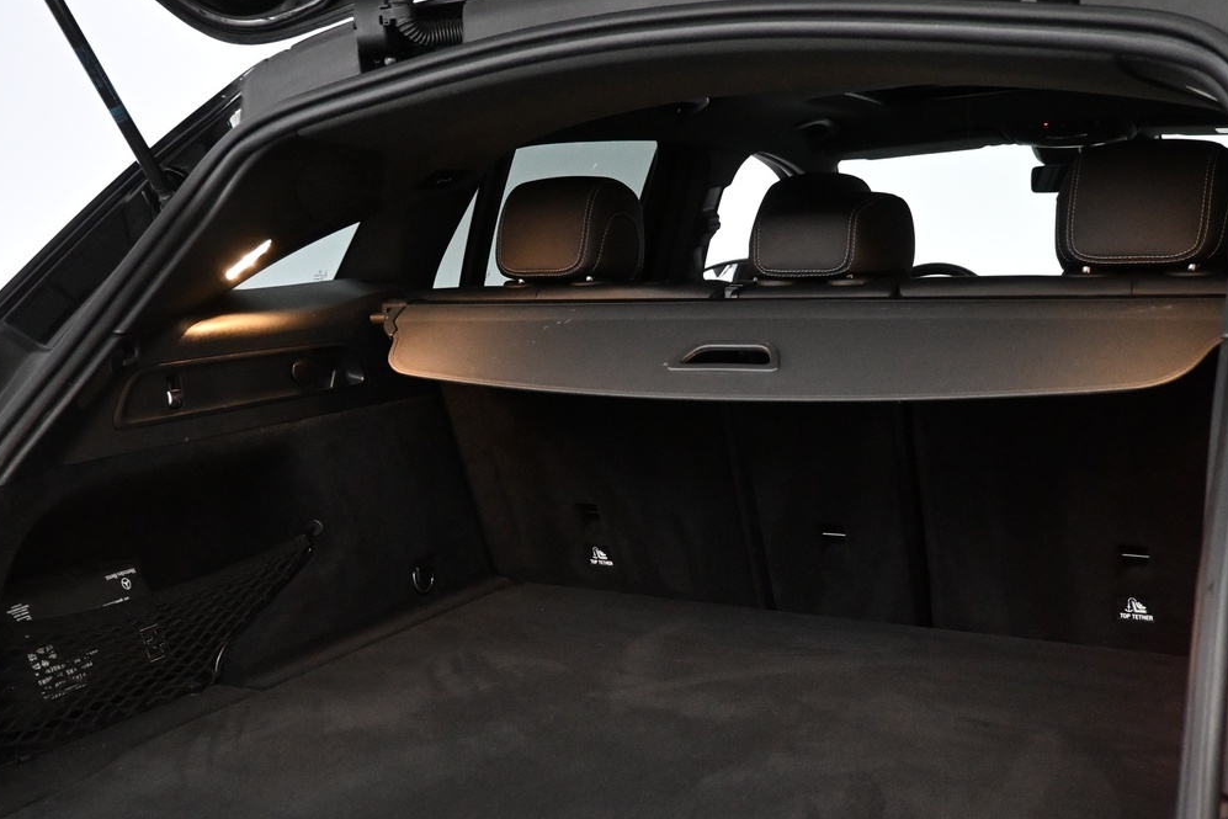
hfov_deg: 49.5
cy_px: 549
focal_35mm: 39
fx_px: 1330
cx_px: 607
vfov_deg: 33.9
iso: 3200
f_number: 3.5
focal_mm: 16
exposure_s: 1/80
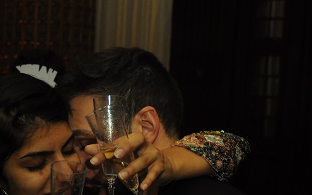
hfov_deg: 21.5
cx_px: 50
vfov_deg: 13.7
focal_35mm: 95
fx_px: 808
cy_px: 154
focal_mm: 30
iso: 800
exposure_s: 1/60
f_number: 4.5
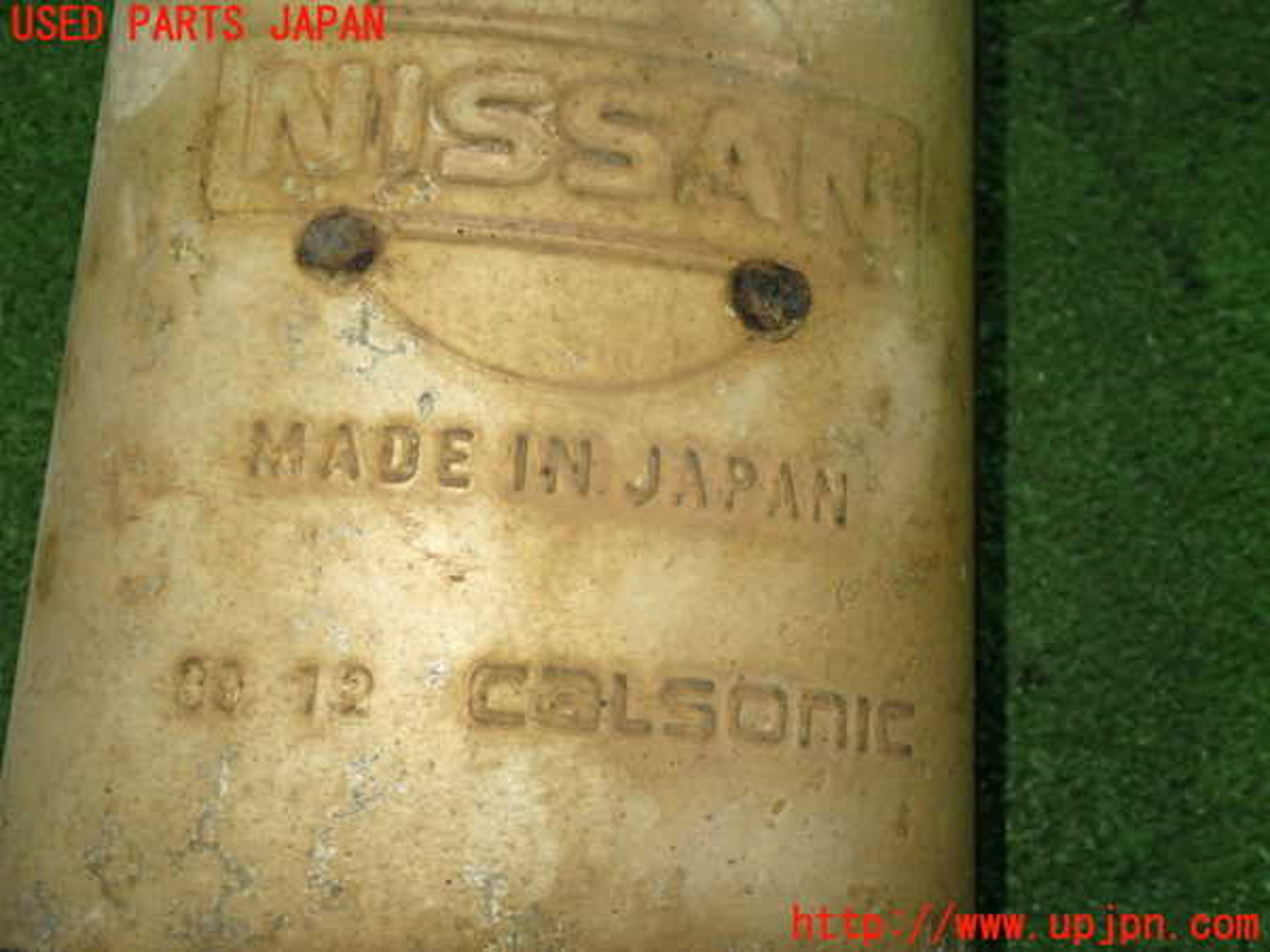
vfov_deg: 37.7
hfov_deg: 49.0
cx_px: 635
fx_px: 1394
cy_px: 476
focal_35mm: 38
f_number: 2.7
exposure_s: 1/40
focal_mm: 6.83
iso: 400
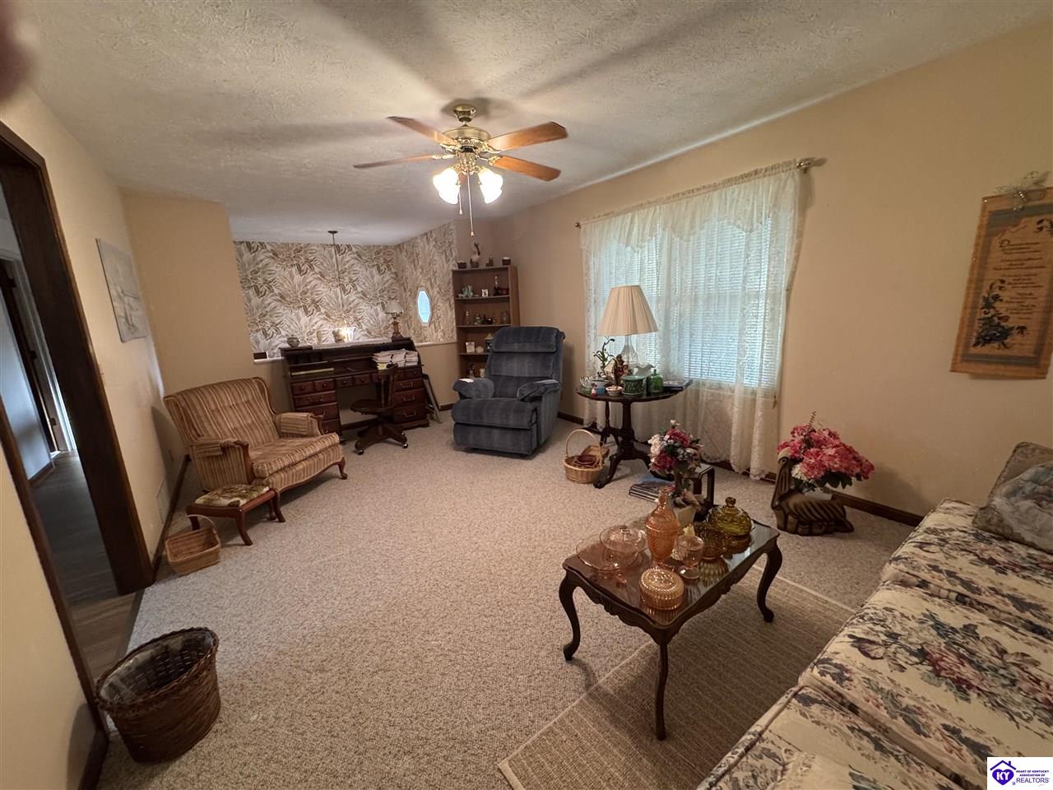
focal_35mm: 14
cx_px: 526
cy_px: 395
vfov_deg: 85.7
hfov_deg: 102.1
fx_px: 426
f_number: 2.2
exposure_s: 1/60
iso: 320
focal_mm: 2.22
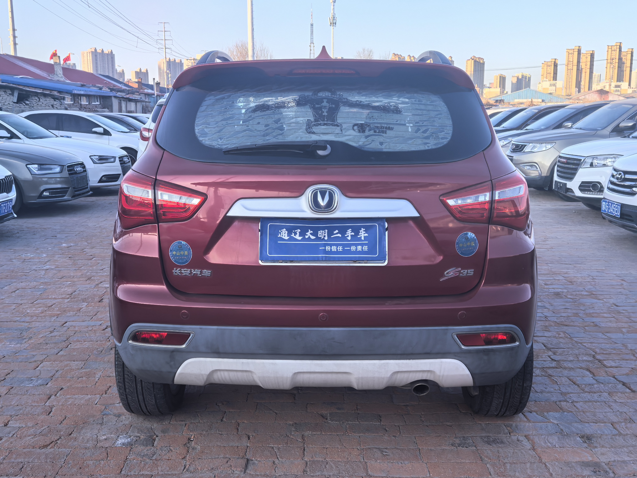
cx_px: 318
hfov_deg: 47.9
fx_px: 718
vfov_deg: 36.8
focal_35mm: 39
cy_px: 239
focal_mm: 5.35
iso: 50
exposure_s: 1/890
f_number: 1.8
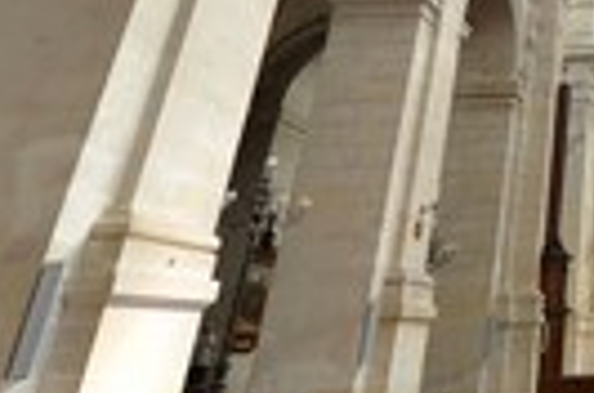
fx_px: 741
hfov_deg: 33.5
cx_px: 750
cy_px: -87
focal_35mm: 45
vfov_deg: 26.2
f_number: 4.5
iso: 200
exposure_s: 1/10
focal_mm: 8
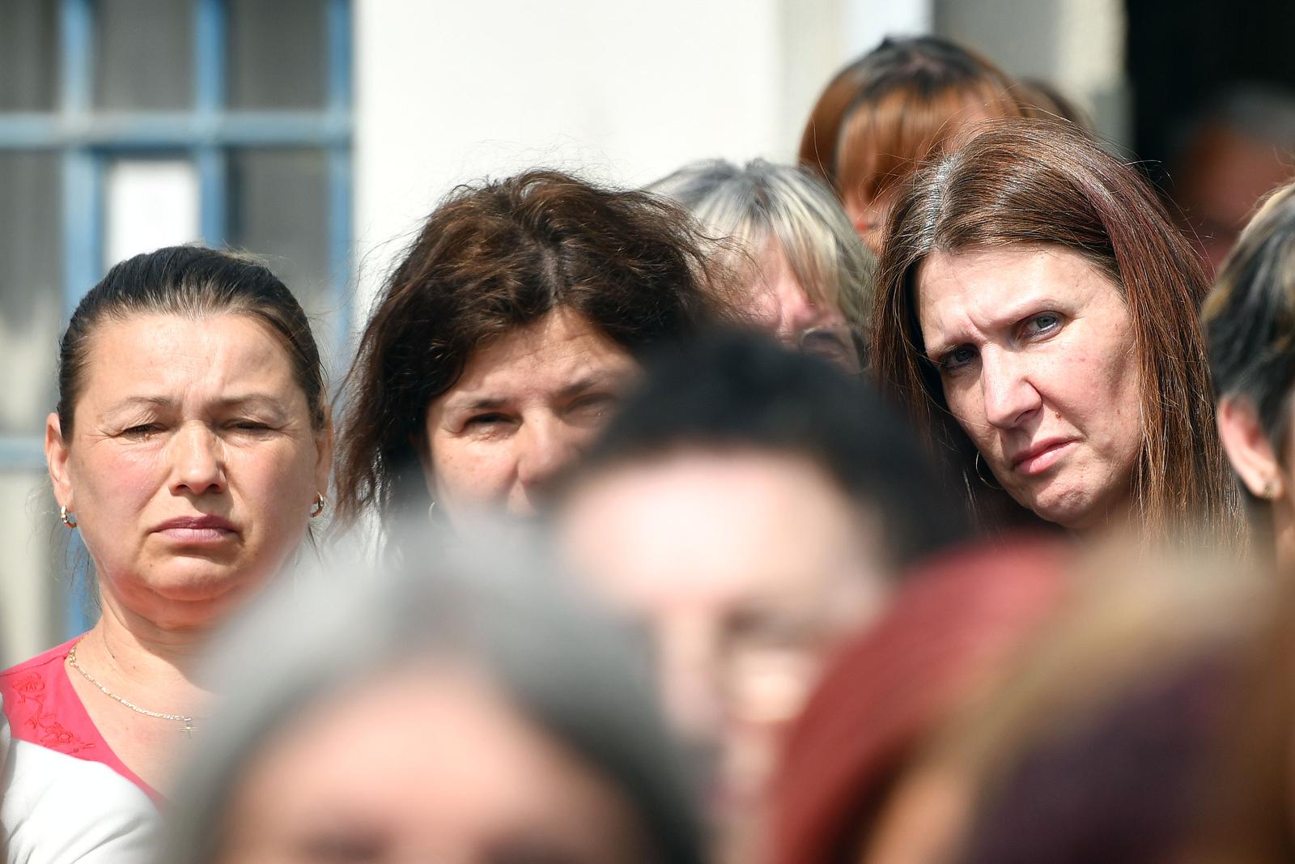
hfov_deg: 10.3
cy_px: 432
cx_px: 648
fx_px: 7195
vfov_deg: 6.9
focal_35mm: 200
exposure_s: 1/1250
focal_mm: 200
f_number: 5
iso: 100
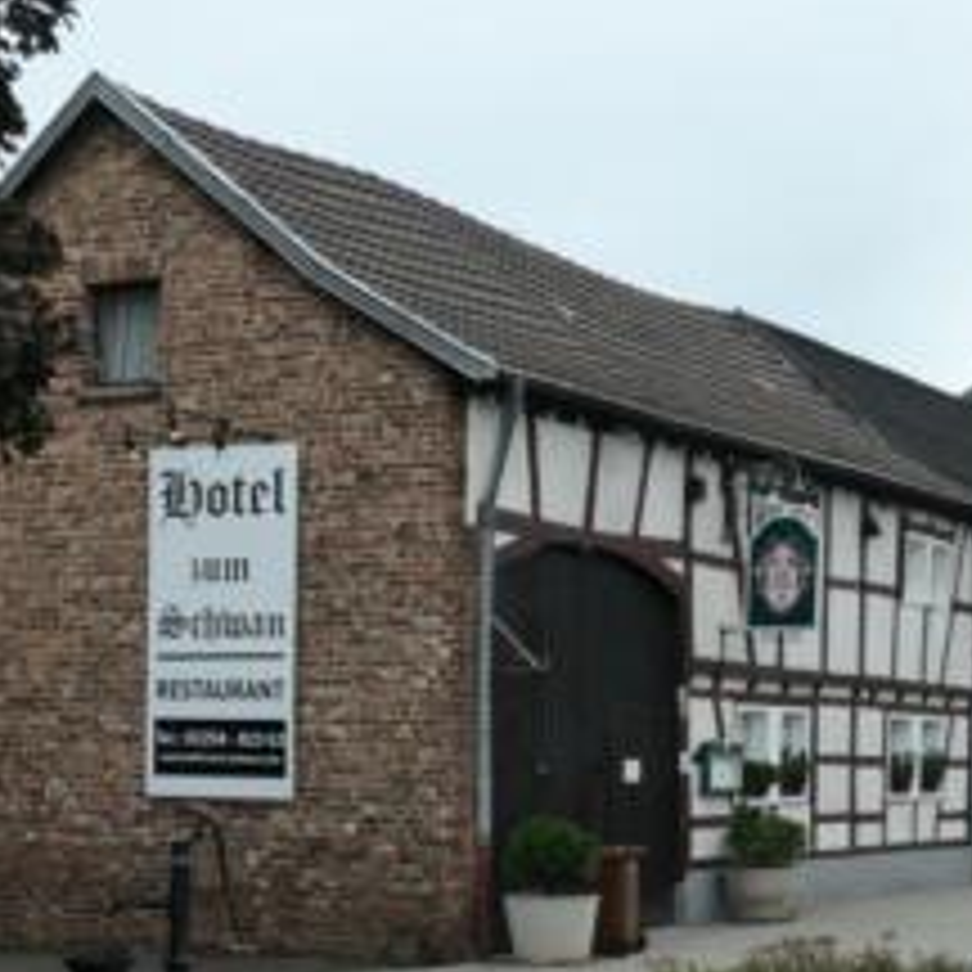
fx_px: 2001
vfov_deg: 26.9
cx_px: 576
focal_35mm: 63
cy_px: 731
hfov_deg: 27.2
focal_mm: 11.7
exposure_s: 1/1000
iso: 200
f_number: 4
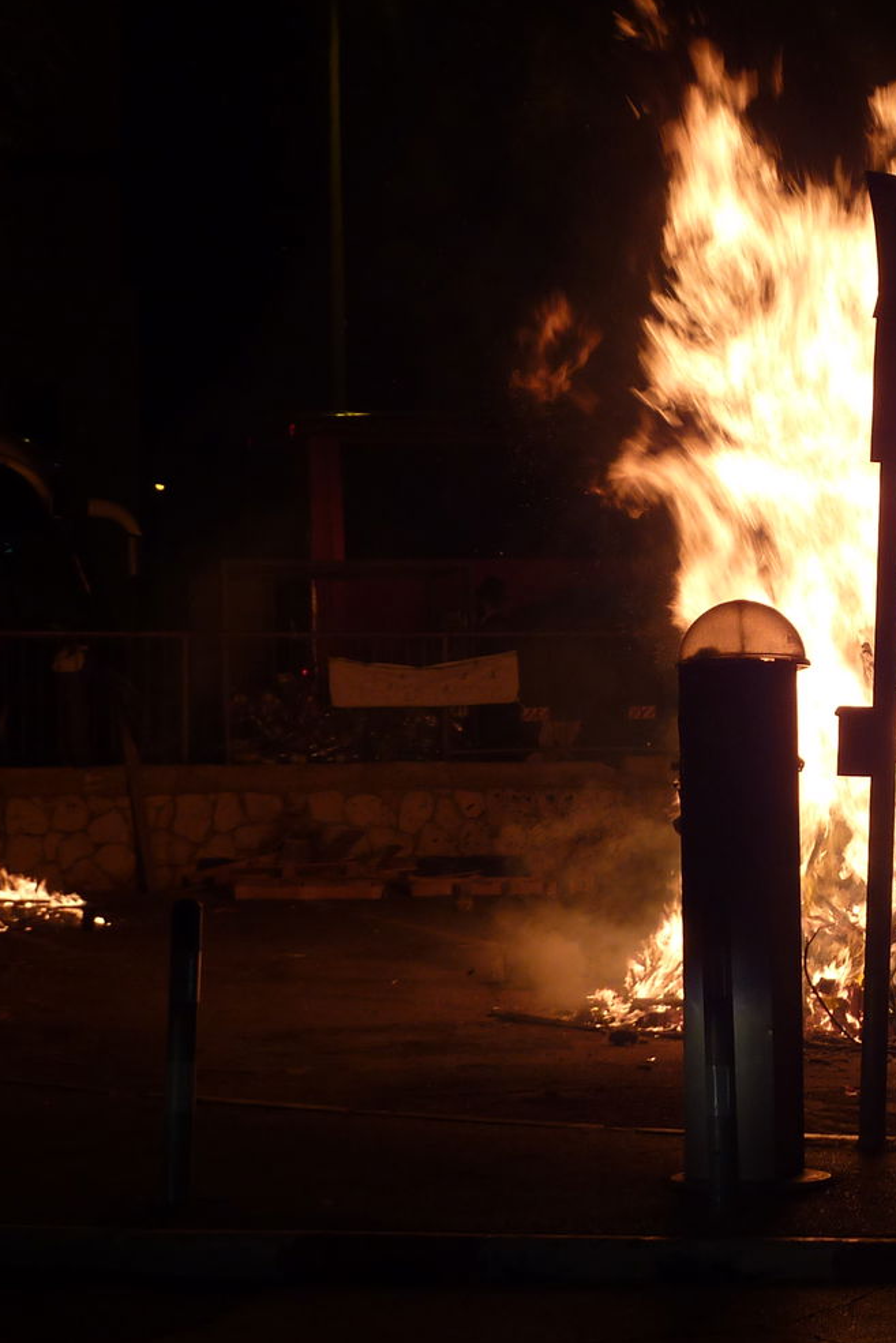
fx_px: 3694
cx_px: 867
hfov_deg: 13.7
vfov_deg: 20.6
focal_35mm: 99
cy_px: 679
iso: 80
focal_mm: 9.1
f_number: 3.9
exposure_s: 1/60
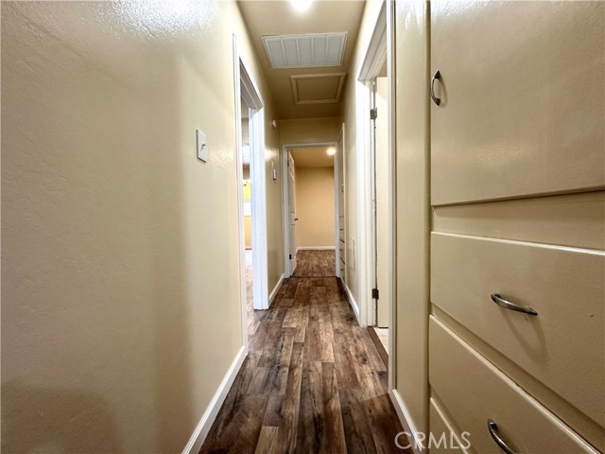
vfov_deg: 85.7
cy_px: 227
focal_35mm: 14
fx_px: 245
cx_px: 302
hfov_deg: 102.1
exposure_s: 1/60
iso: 200
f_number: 2.2
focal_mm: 2.22
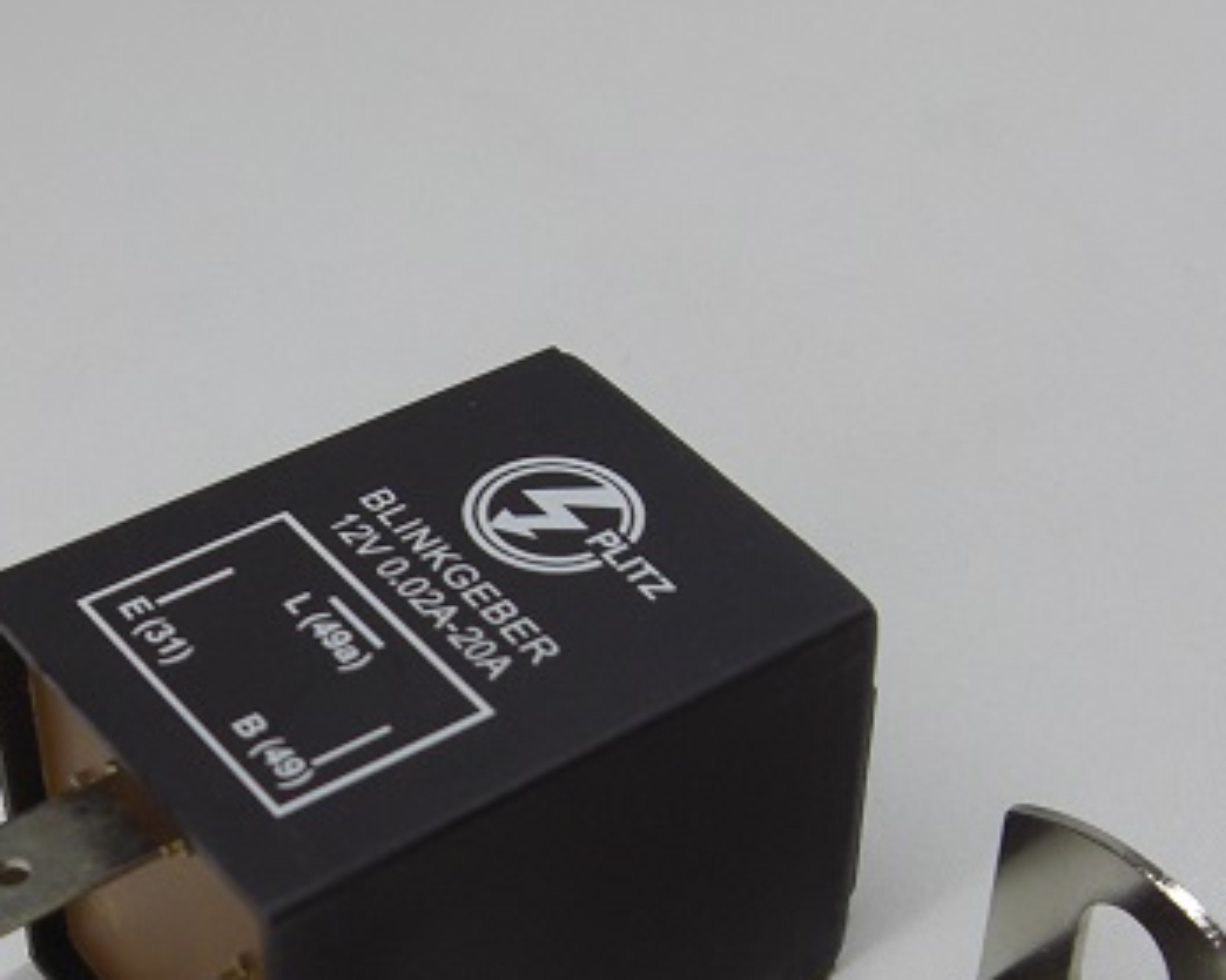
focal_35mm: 87
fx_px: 3155
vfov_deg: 17.3
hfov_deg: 21.9
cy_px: 945
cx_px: 433
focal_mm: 6.2
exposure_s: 1/100
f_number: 2.7
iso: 64
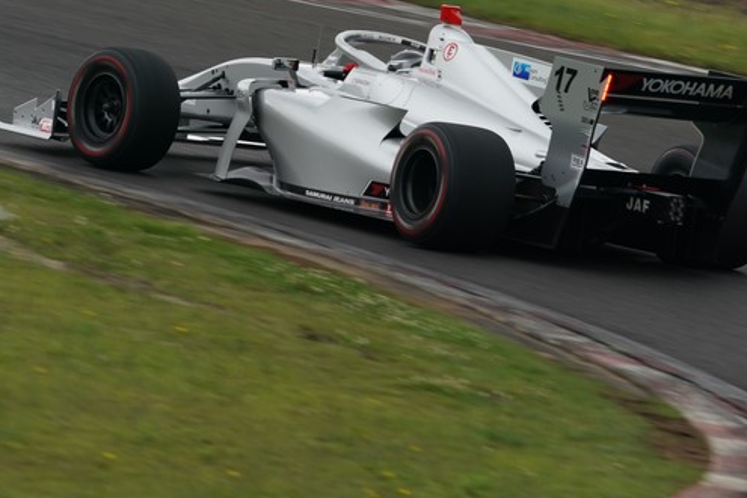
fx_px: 18093
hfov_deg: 2.4
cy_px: 184
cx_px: 270
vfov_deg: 1.6
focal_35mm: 872
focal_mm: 600
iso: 400
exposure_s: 1/200
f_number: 11
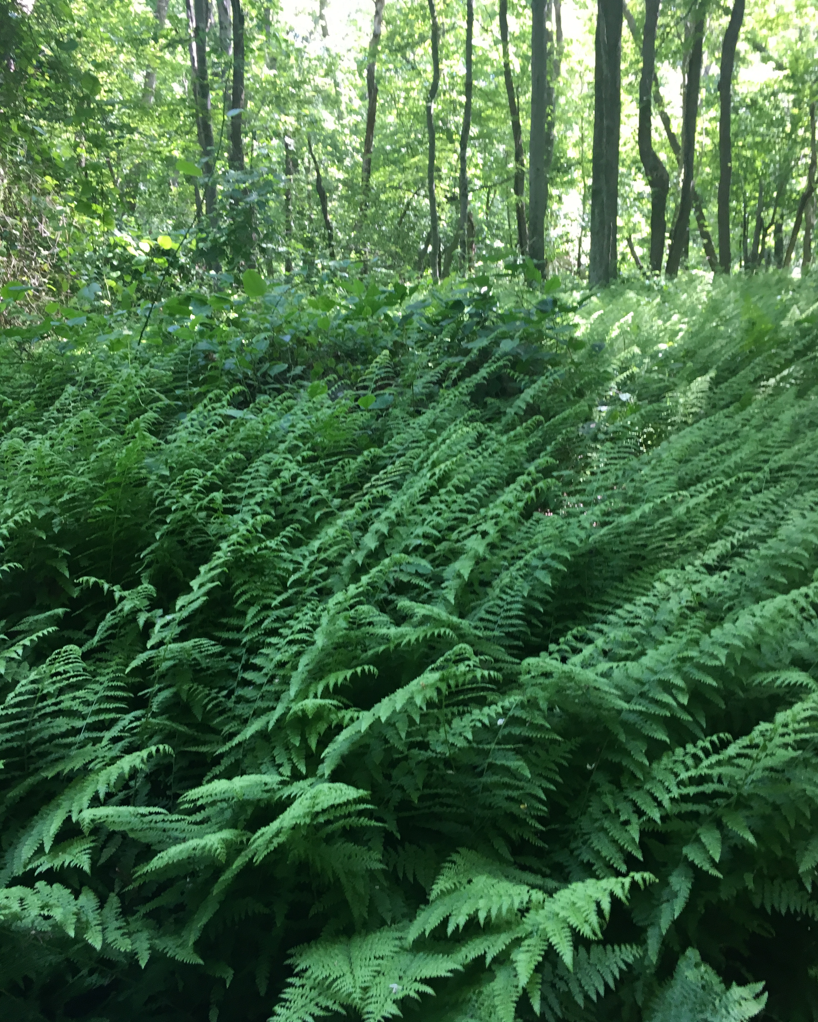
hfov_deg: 47.1
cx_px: 420
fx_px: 938
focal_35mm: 31
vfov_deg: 57.1
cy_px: 542
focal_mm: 4.15
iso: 25
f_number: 2.2
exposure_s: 1/30
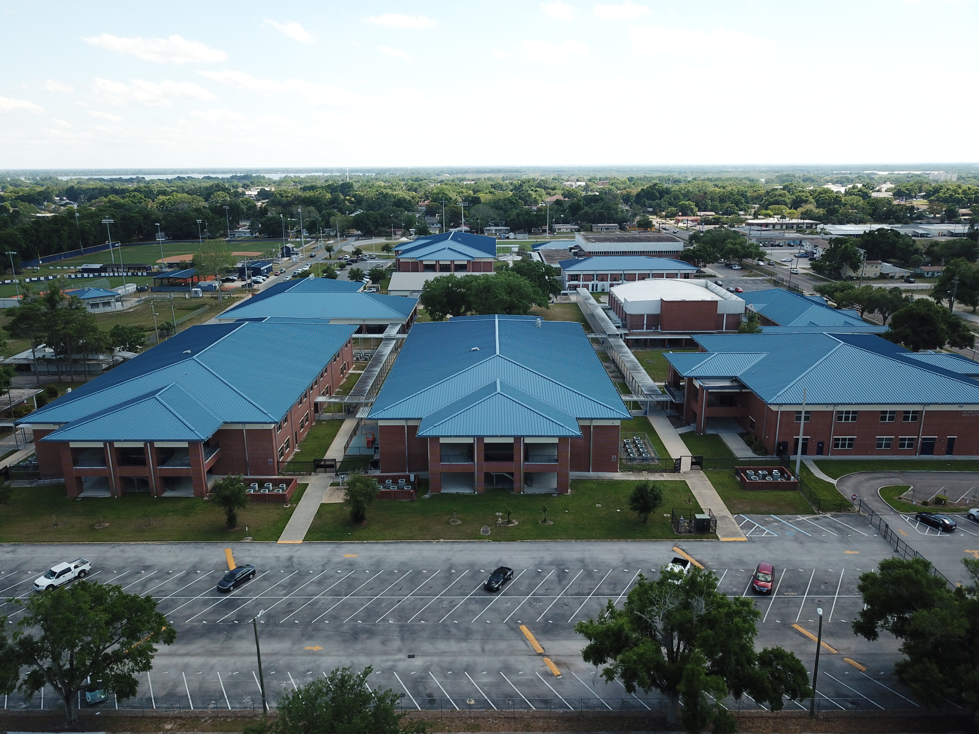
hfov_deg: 67.3
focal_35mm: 26
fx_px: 735
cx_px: 490
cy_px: 367
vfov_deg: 53.1
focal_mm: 4.73
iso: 100
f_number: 2.2
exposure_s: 1/725
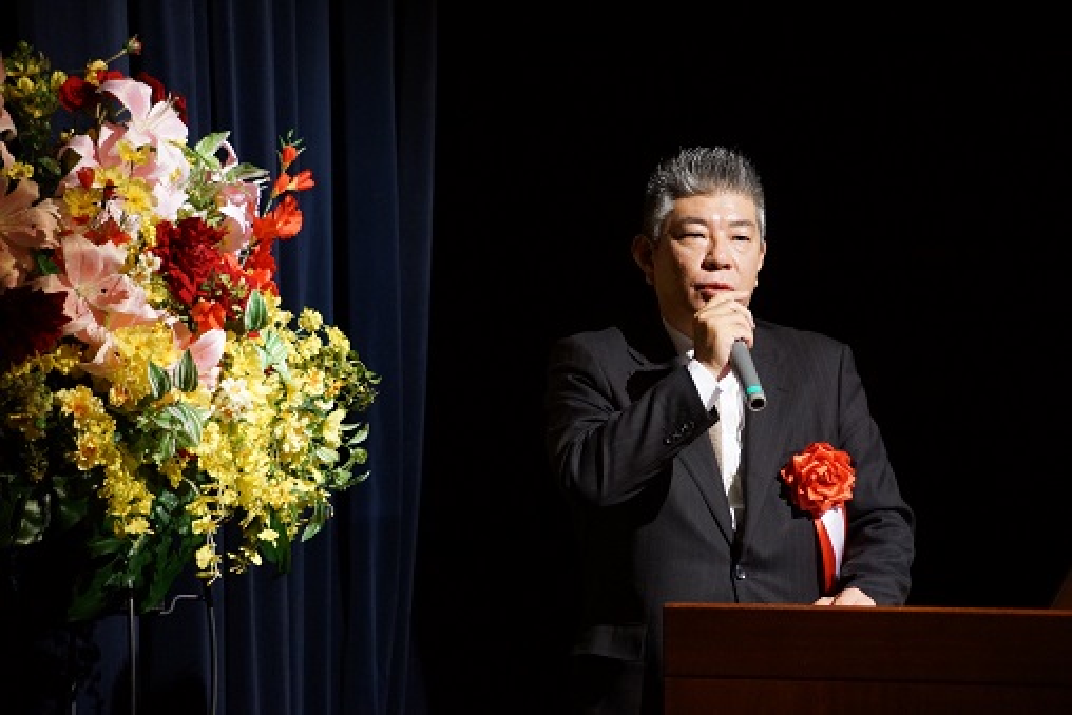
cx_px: 536
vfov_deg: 4.6
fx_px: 8935
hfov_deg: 6.9
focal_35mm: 300
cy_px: 358
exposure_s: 1/25
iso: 1600
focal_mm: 200
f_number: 5.6
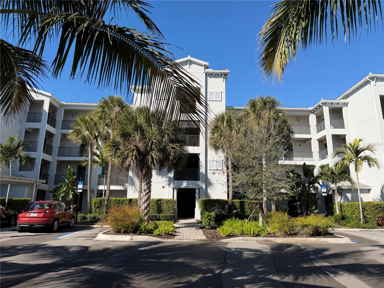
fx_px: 266
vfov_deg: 56.8
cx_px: 192
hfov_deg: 71.6
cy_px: 144
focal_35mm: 24
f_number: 1.78
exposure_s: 1/3279
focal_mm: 6.76
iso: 80
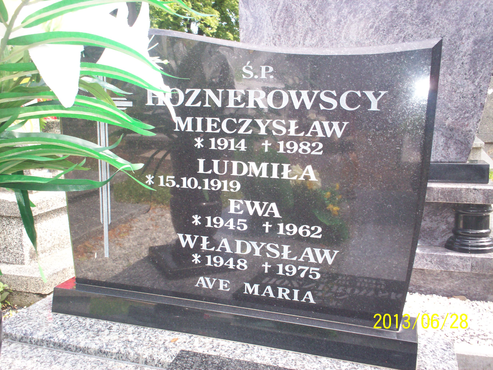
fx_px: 513
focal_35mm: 36
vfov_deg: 39.7
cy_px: 185
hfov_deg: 51.4
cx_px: 246
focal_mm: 6
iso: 140
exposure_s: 1/70.4
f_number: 4.5
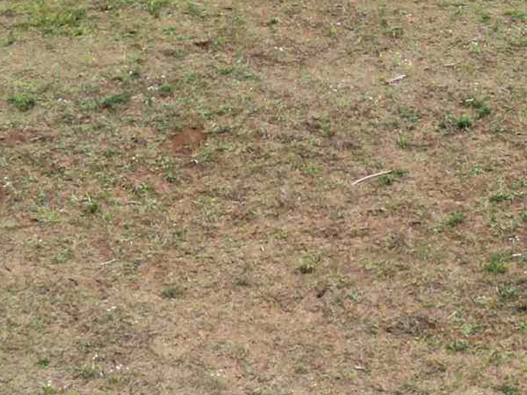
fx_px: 1857
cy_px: -297
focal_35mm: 122
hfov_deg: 15.6
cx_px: 609
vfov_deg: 11.4
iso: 100
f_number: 1.7
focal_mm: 6.72
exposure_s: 1/1500
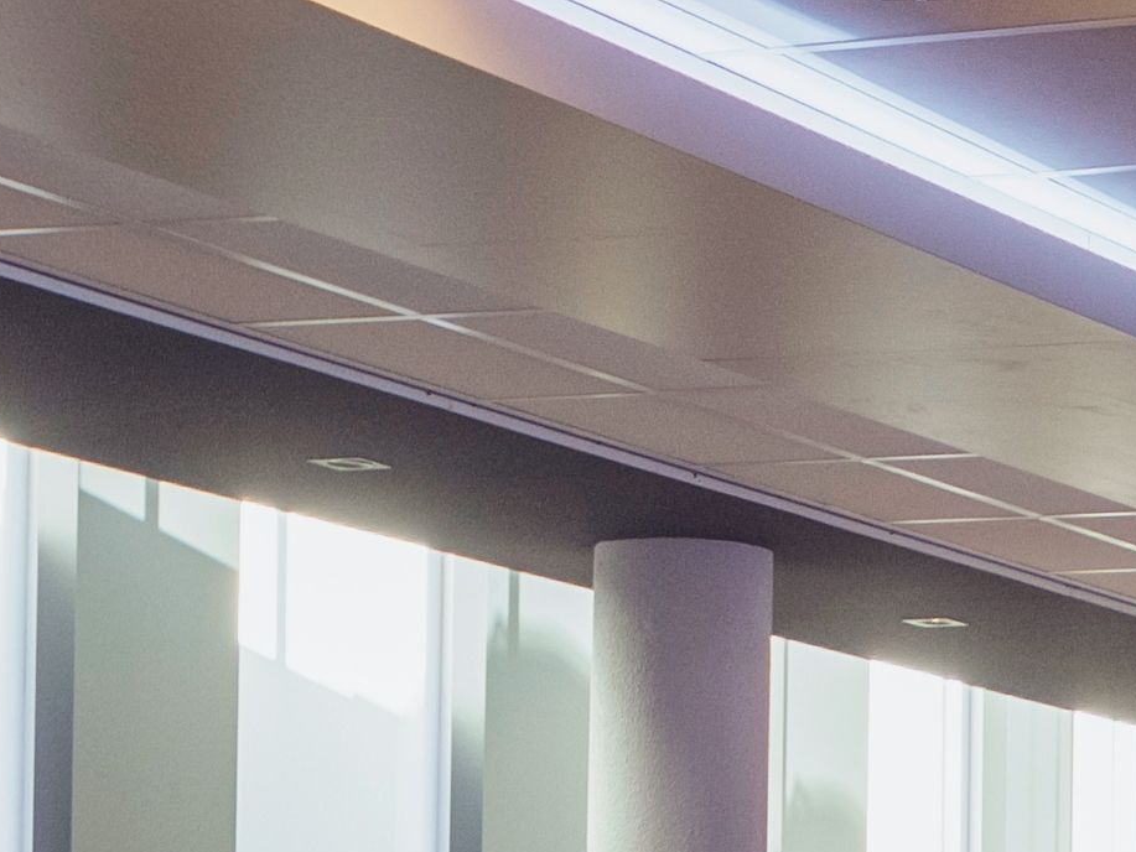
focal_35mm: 151
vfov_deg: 9.6
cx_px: 1855
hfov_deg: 12.3
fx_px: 4956
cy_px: 1207
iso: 400
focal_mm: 16
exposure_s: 1/40
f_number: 8
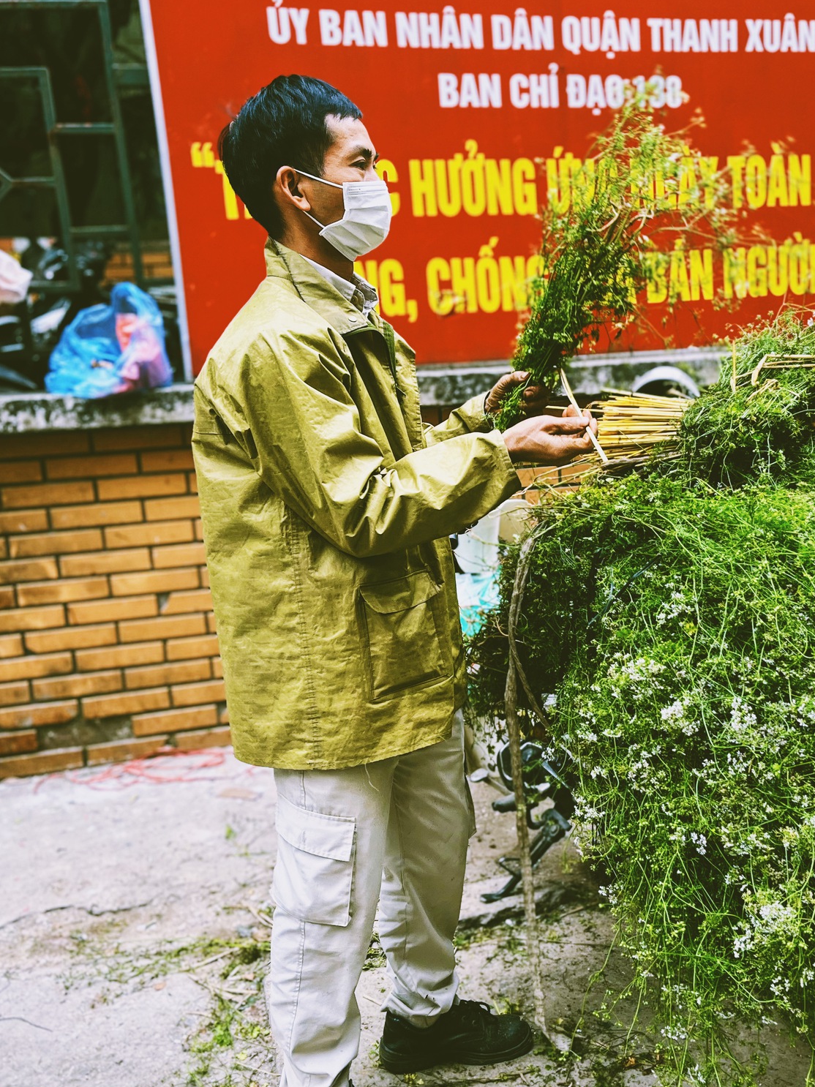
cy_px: 544
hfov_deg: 40.2
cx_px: 544
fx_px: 1099
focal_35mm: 35
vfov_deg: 52.6
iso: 32
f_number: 1.6
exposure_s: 1/134
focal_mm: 5.1
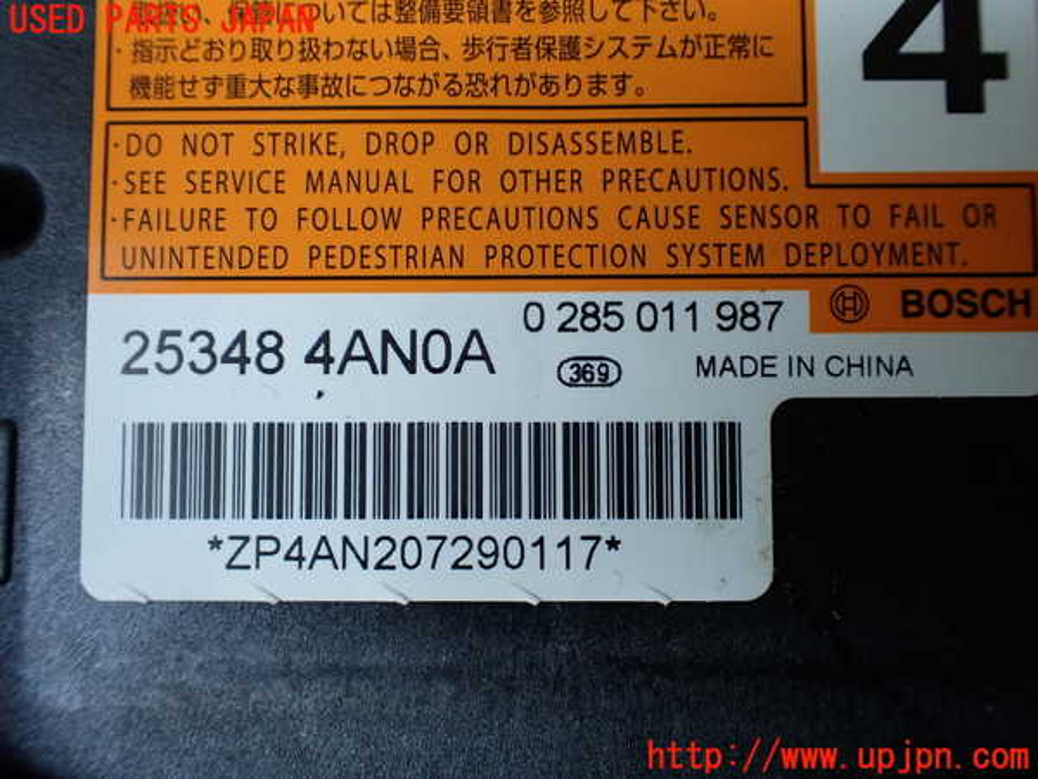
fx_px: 900
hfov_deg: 60.0
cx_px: 519
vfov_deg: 46.8
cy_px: 390
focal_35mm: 30
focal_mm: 5.4
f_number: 2.3
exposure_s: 1/125
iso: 200
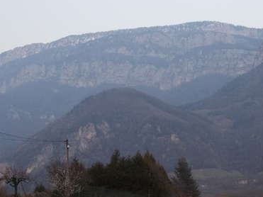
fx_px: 737
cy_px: 145
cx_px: 190
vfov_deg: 15.2
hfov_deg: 20.1
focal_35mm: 97
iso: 125
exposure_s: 1/60
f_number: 4
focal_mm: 8.5
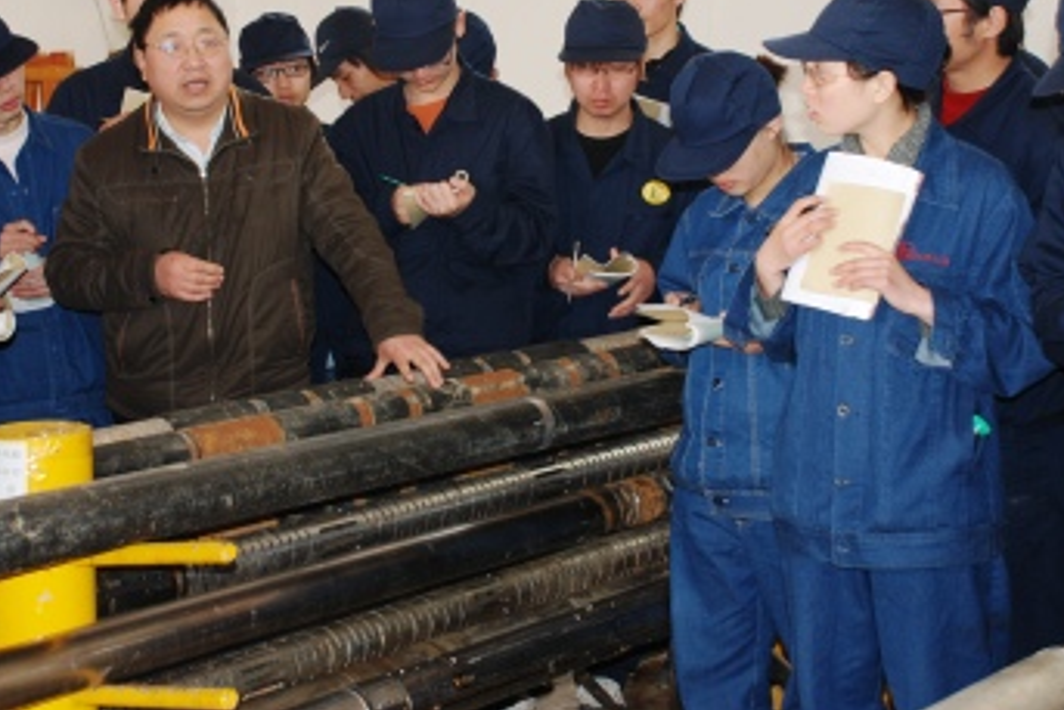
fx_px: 2030
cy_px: 248
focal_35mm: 69
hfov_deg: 29.4
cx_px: 478
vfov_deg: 19.8
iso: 220
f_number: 4.5
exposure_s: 1/60
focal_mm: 35
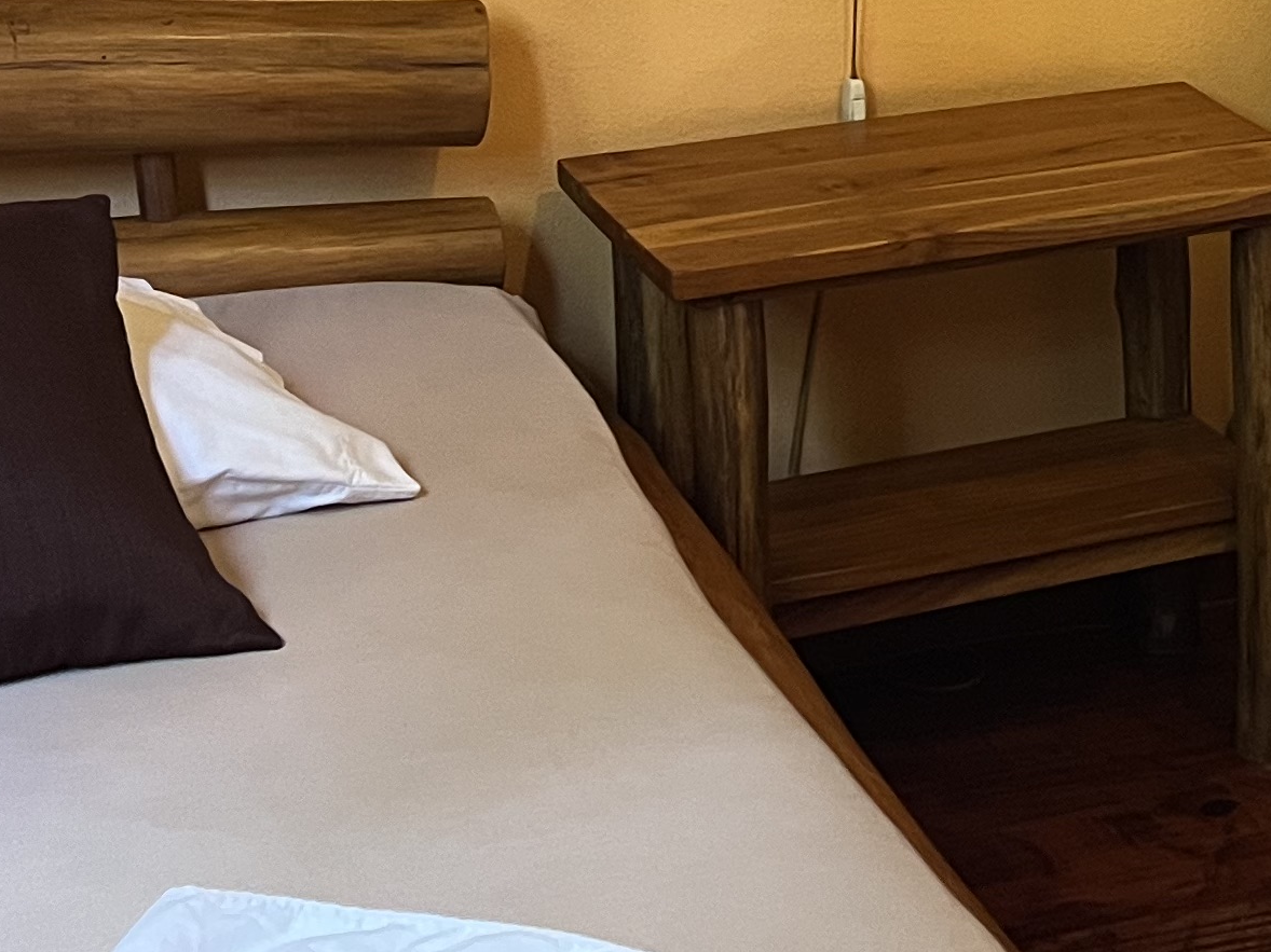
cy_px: -470
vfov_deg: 15.3
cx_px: 1007
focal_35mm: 89
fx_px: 3267
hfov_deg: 21.8
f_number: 1.6
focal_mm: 5.1
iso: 400
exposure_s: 1/40
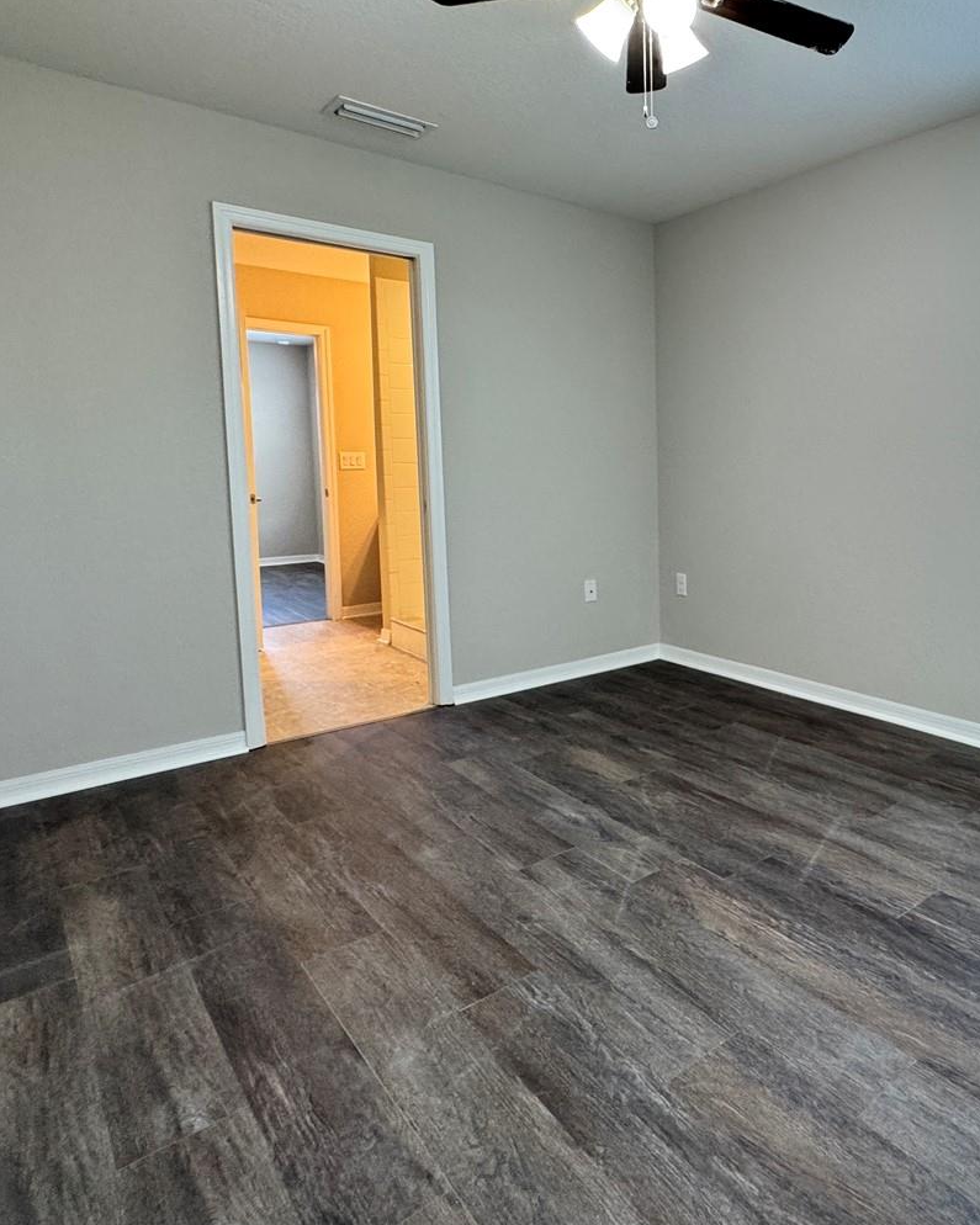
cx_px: 788
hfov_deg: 58.2
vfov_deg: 74.7
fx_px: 798
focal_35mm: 22
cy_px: 535
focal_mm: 2.22
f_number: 2.2
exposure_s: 1/60
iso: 200
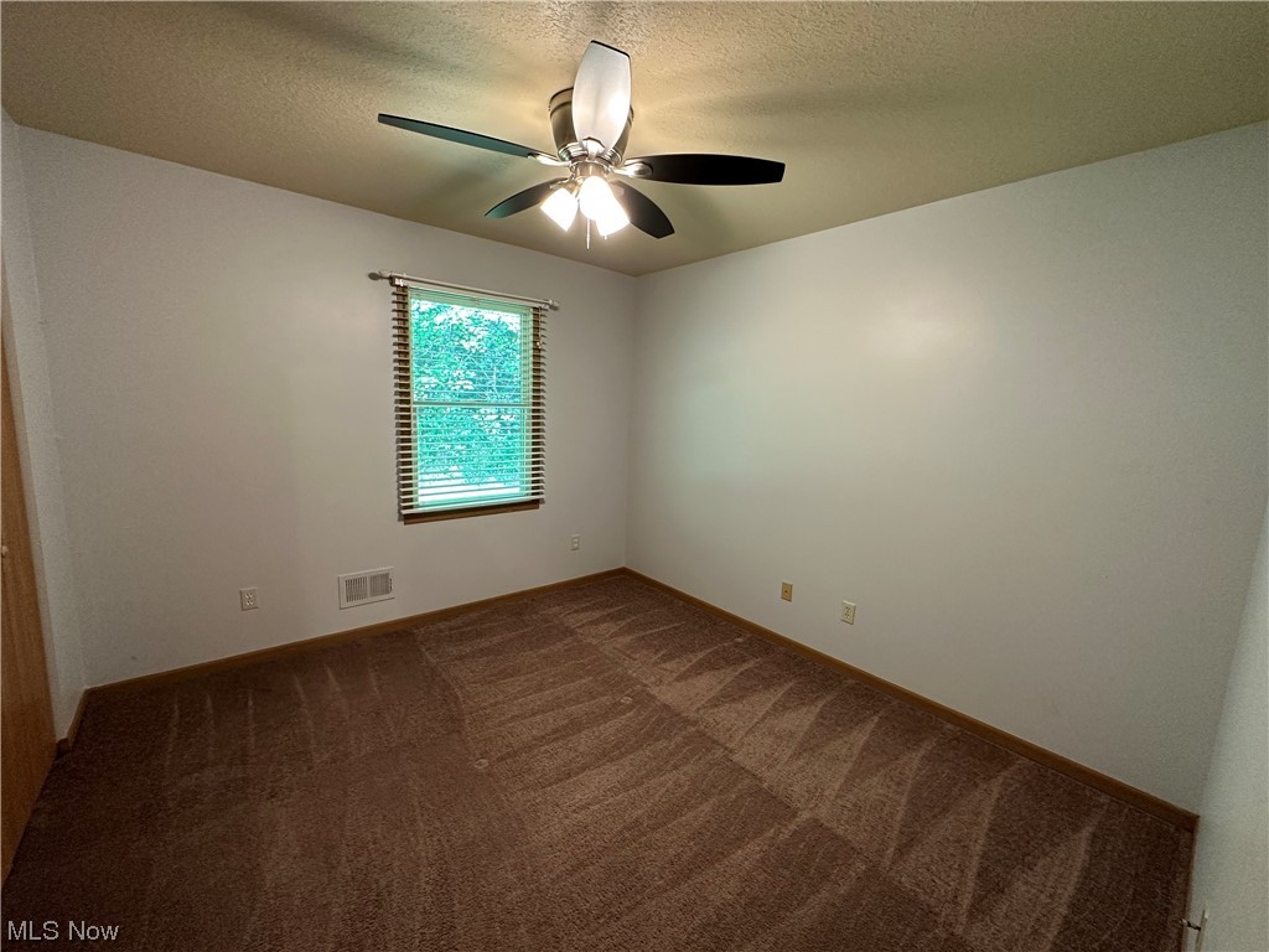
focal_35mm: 14
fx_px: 513
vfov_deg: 85.7
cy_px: 476
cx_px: 634
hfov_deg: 102.1
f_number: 2.2
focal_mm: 2.22
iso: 200
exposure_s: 1/60
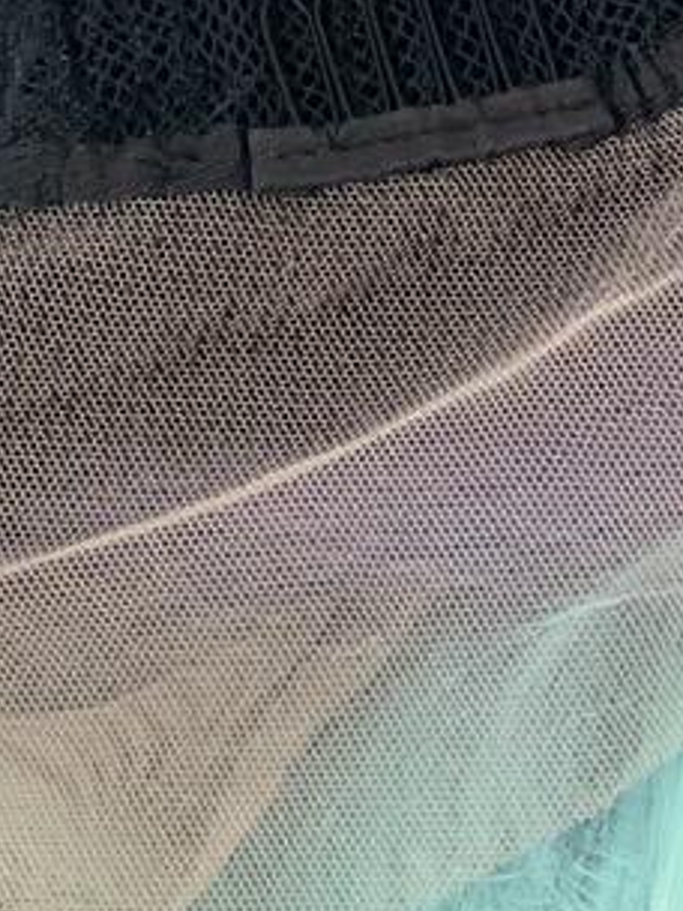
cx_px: 497
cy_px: 686
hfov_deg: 6.8
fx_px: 5761
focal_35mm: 219
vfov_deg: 9.0
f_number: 2
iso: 200
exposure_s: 1/122
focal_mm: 6
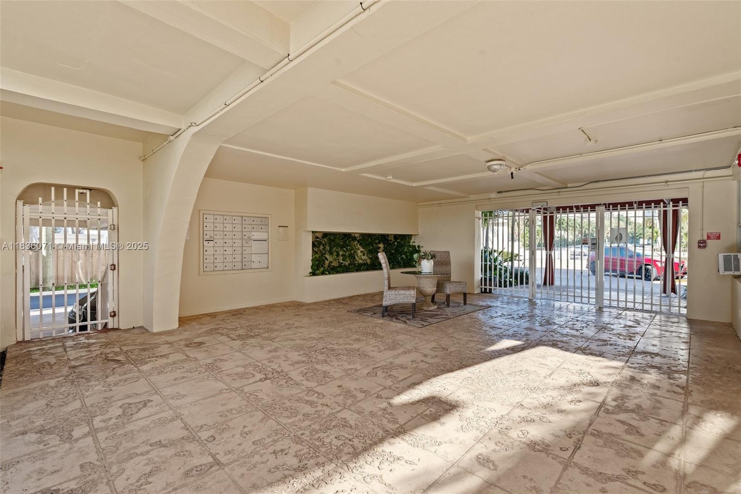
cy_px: 247
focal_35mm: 16
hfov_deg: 96.7
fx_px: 329
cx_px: 370
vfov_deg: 73.8
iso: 100
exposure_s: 1/80
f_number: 4.5
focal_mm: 16
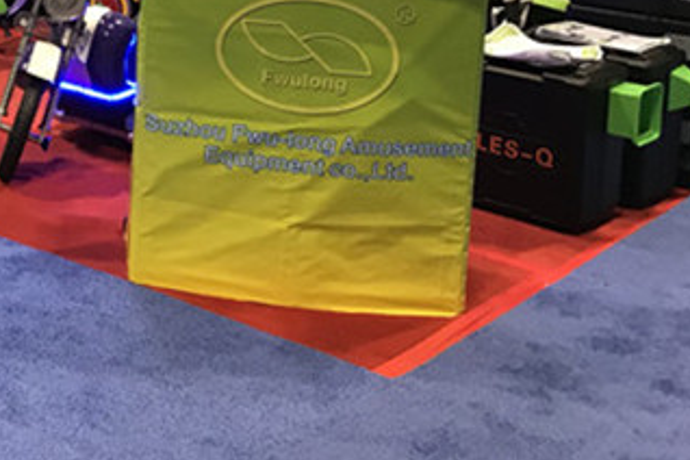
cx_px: -176
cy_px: -90
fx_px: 1476
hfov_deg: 23.6
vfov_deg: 17.0
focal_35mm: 77
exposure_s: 1/15
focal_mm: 3.99
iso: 50
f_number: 1.8
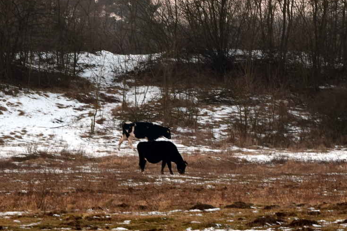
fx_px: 1971
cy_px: 119
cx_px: 159
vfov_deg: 6.7
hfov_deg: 10.1
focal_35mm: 205
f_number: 8
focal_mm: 125
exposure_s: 1/80
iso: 400
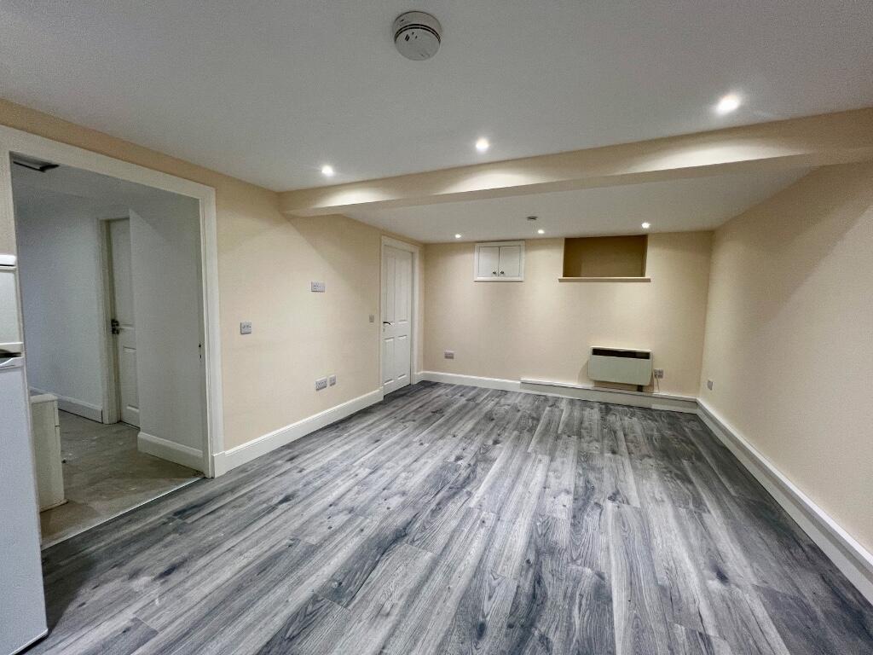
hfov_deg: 106.2
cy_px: 328
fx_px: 328
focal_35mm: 13
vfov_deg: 89.9
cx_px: 436
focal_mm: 1.57
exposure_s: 1/50
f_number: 1.8
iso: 160
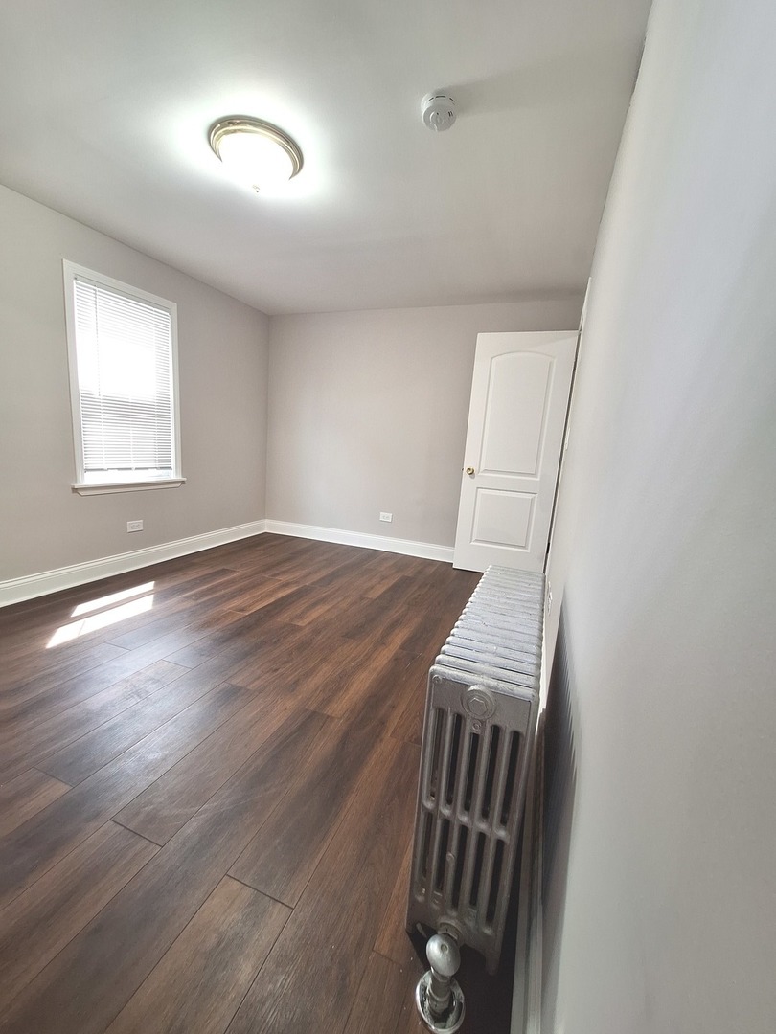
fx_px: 389
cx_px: 388
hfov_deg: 89.9
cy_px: 517
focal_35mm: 13
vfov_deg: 106.2
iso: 80
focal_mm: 1.74
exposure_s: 1/40
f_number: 2.2
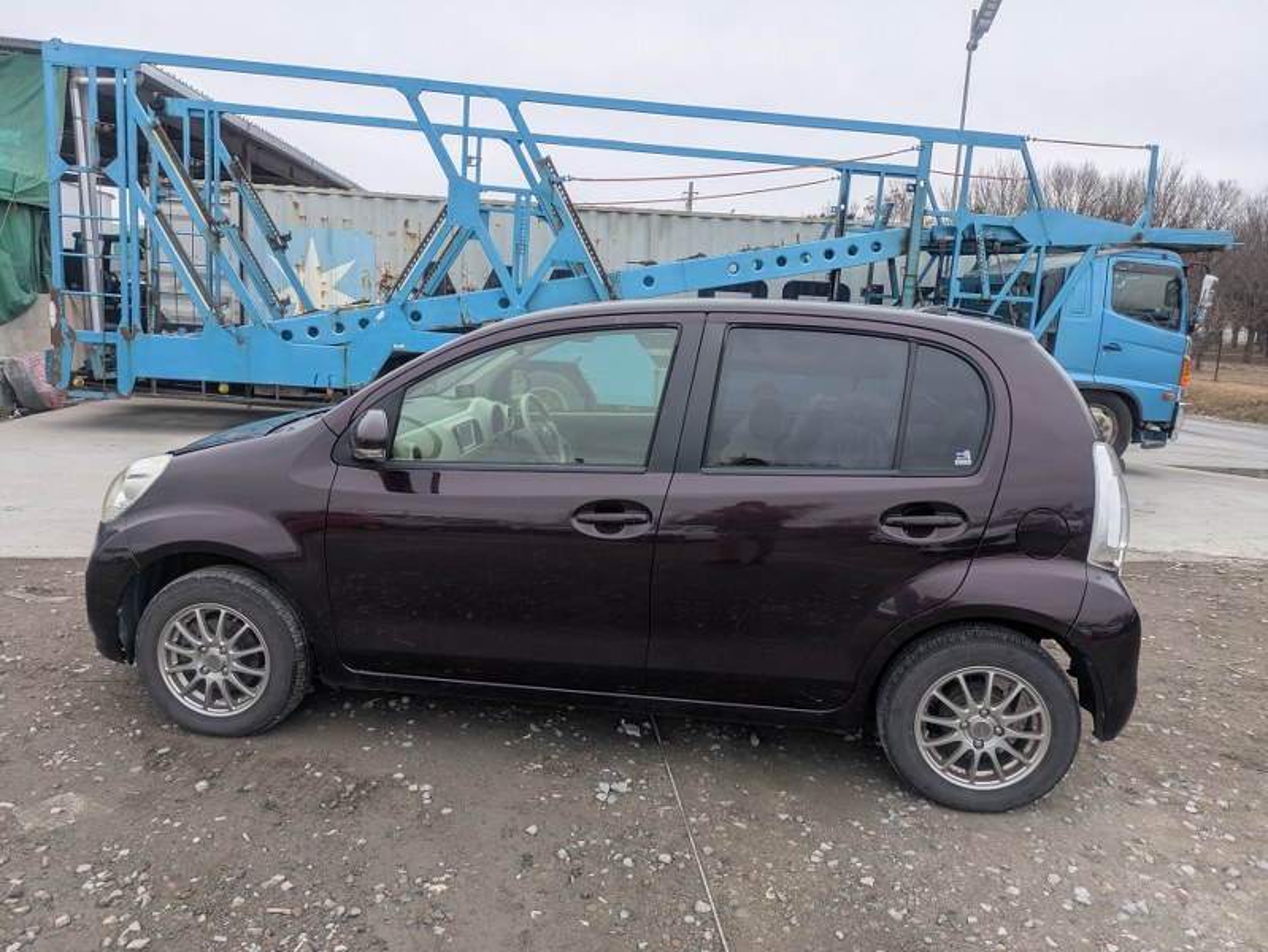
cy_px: 476
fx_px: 916
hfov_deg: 69.4
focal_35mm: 25
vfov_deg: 54.9
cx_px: 634
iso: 58
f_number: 1.89
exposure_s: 1/290
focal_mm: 5.43
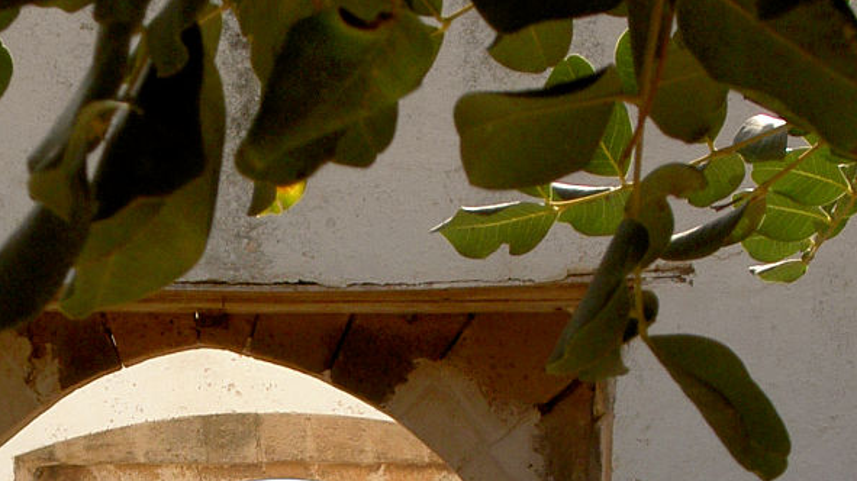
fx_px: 3771
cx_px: 222
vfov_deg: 7.2
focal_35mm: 166
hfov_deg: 12.9
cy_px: 727
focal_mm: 12.4
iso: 50
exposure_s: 1/250
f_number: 7.1
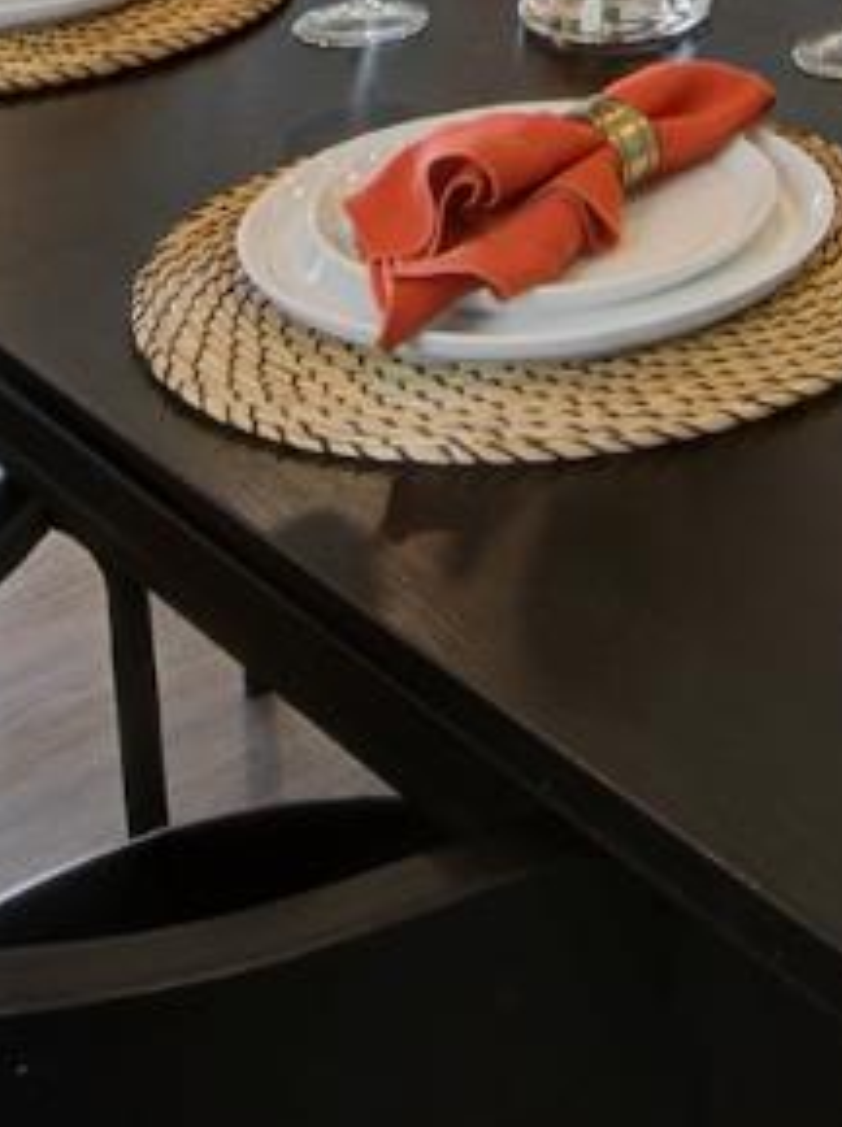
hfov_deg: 20.1
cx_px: 893
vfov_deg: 21.3
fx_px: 2275
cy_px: -745
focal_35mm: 70
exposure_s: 1/13
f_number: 14
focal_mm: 14
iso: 100
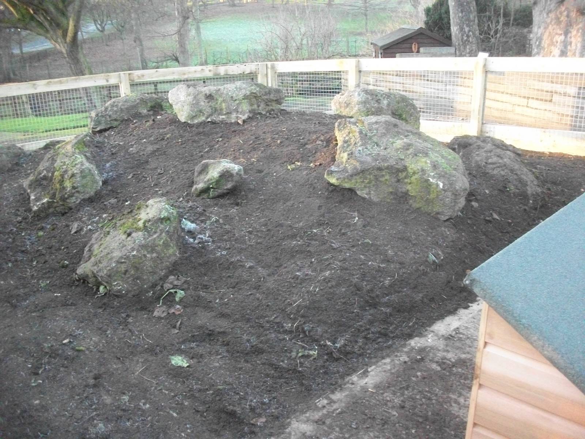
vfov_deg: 44.2
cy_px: 220
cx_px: 292
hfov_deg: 56.8
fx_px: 541
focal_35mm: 32
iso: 800
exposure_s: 1/125
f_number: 2.9
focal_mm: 5.7
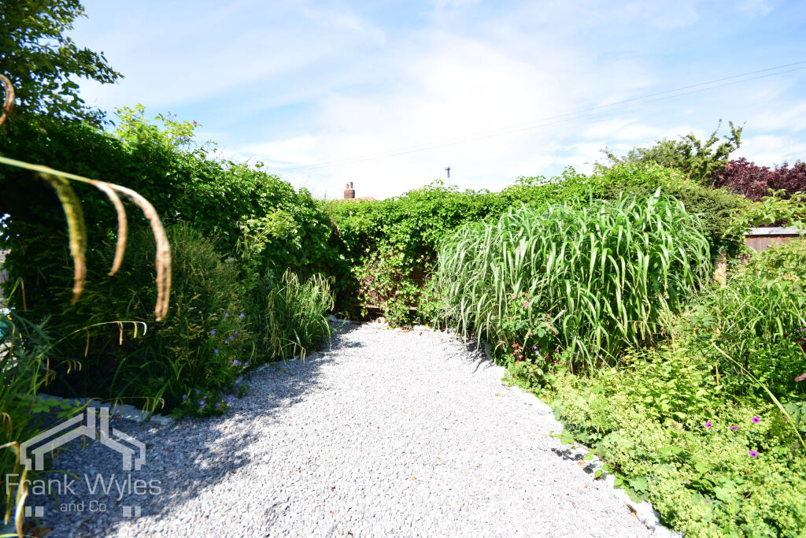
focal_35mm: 15
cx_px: 403
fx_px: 336
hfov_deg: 100.4
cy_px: 269
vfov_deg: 77.3
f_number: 10
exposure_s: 1/250
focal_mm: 10
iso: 250
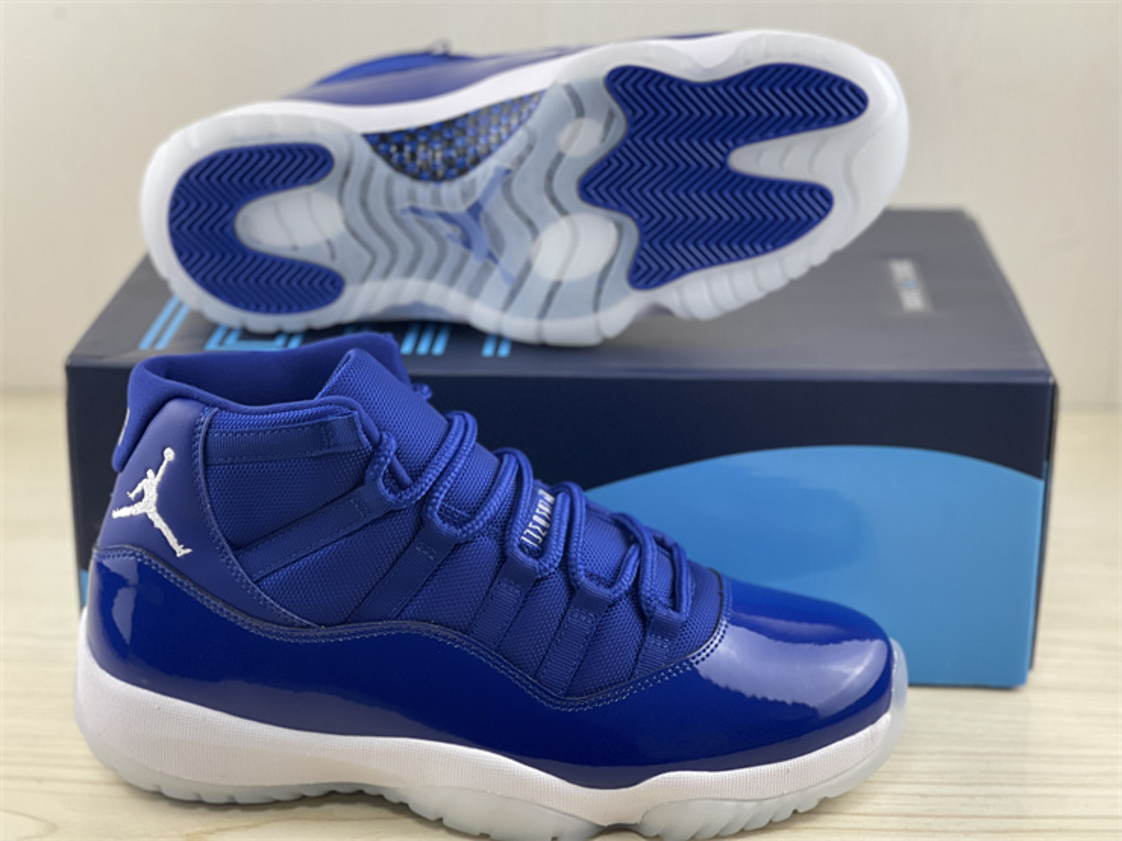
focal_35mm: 64
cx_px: 561
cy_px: 420
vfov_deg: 22.9
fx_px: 2074
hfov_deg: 30.3
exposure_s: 1/50
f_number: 2.2
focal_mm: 7.5
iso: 125
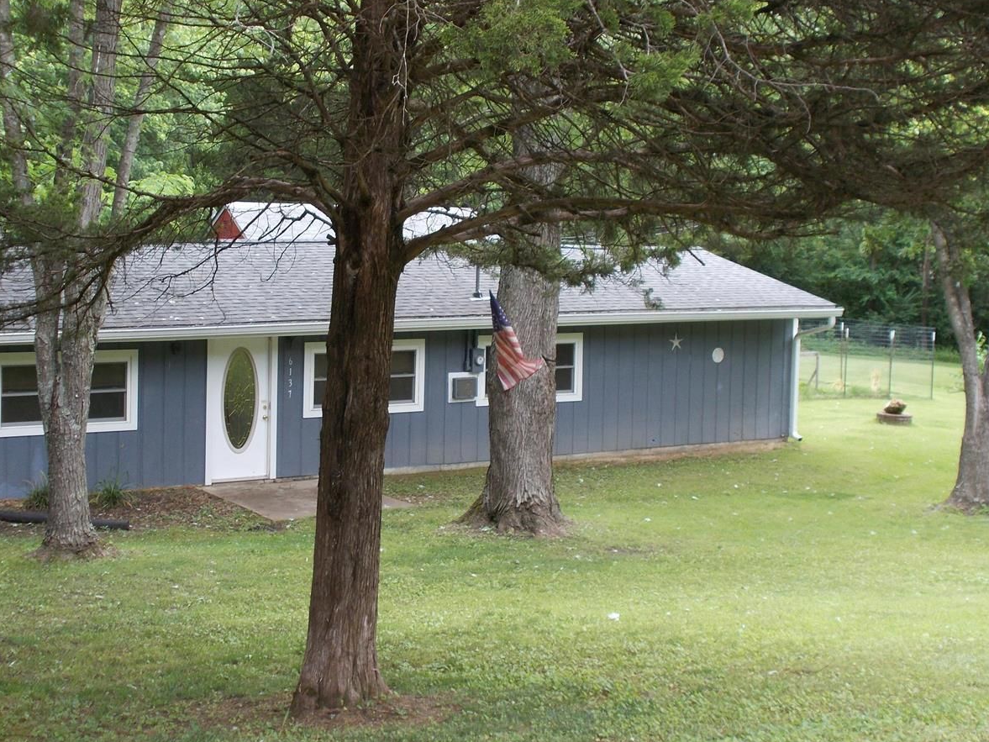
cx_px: 371
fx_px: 1514
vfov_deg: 27.4
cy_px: 281
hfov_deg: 36.0
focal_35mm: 53
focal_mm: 6.9
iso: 80
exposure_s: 1/80
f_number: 3.9
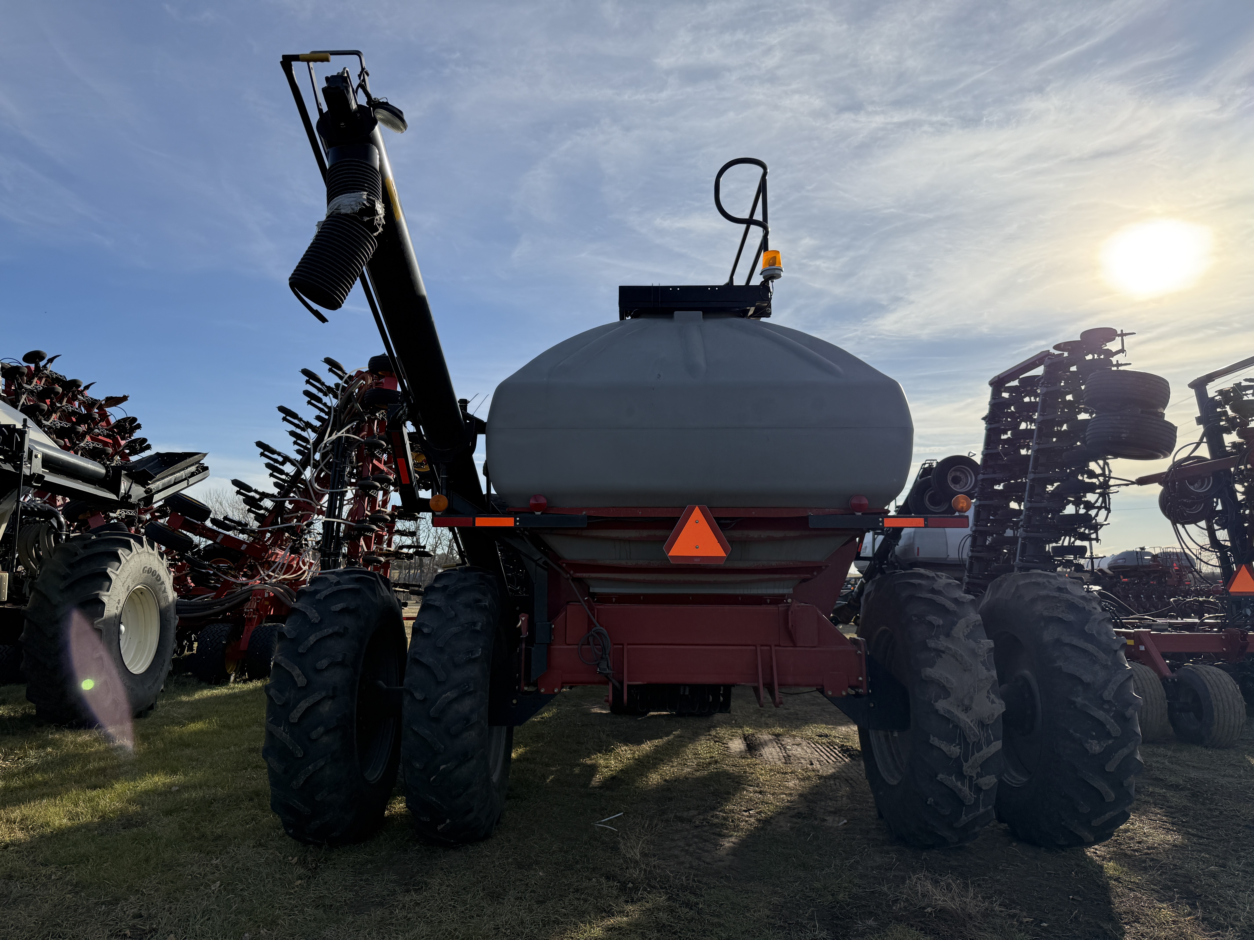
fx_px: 869
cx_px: 627
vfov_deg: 56.8
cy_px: 470
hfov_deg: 71.6
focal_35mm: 24
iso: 80
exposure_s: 1/6711
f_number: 1.78
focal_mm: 6.76
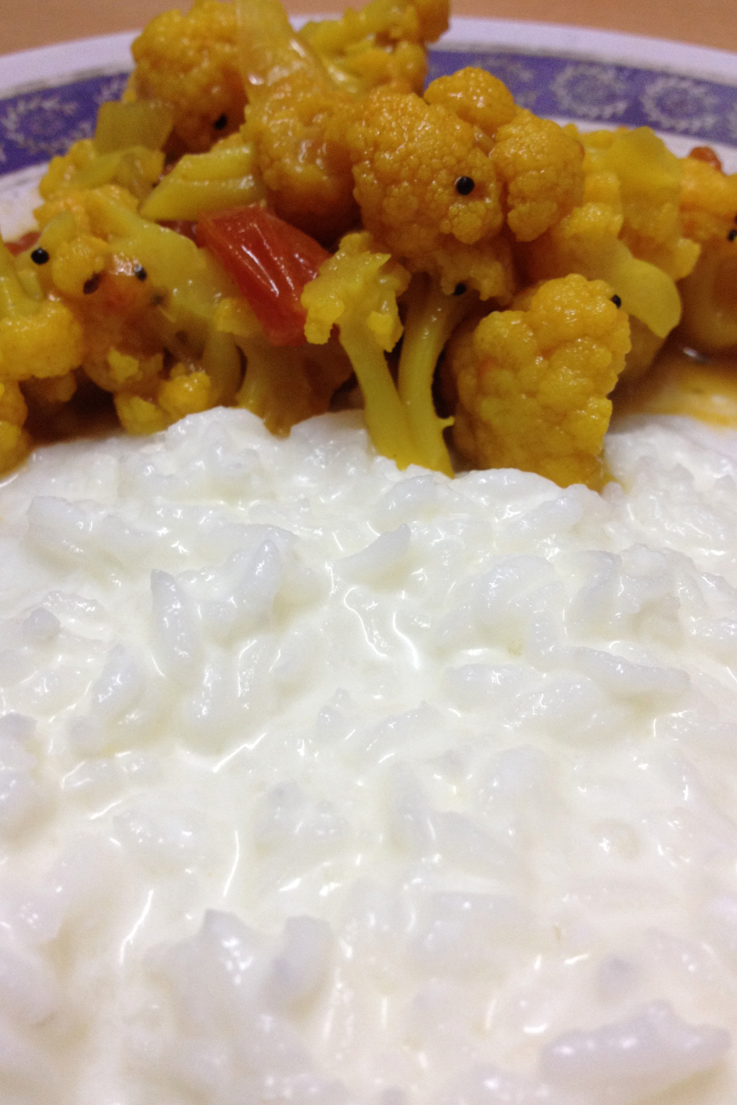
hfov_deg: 35.9
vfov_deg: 51.9
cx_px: 378
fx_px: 1136
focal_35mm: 37
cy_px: 545
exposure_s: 1/20
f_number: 2.4
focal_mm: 4.28
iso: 100
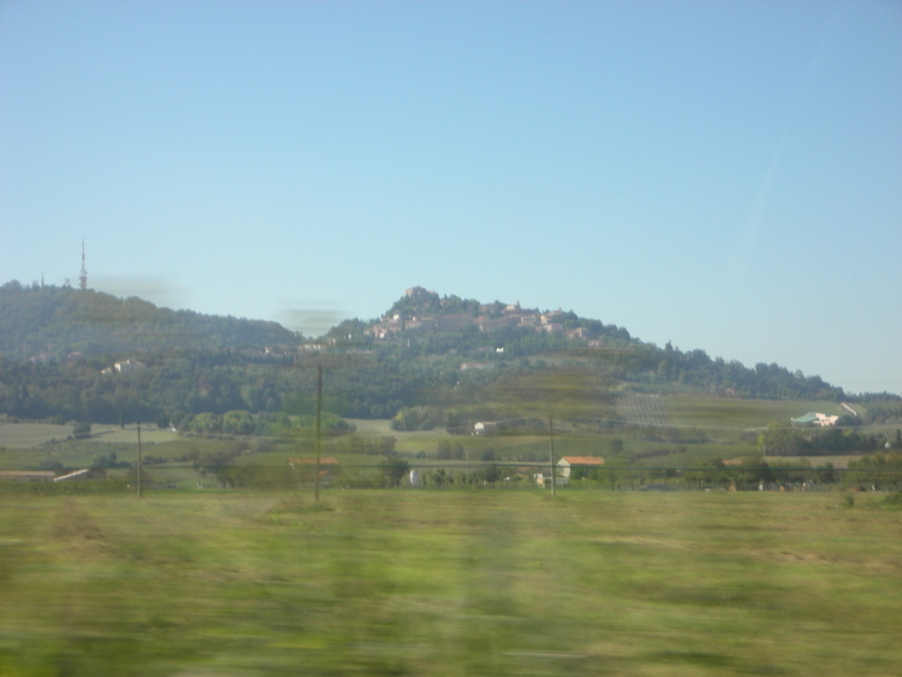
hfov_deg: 18.7
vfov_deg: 14.1
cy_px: 338
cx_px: 451
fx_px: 2736
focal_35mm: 105
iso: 50
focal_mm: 17.4
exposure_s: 1/150
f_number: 5.4
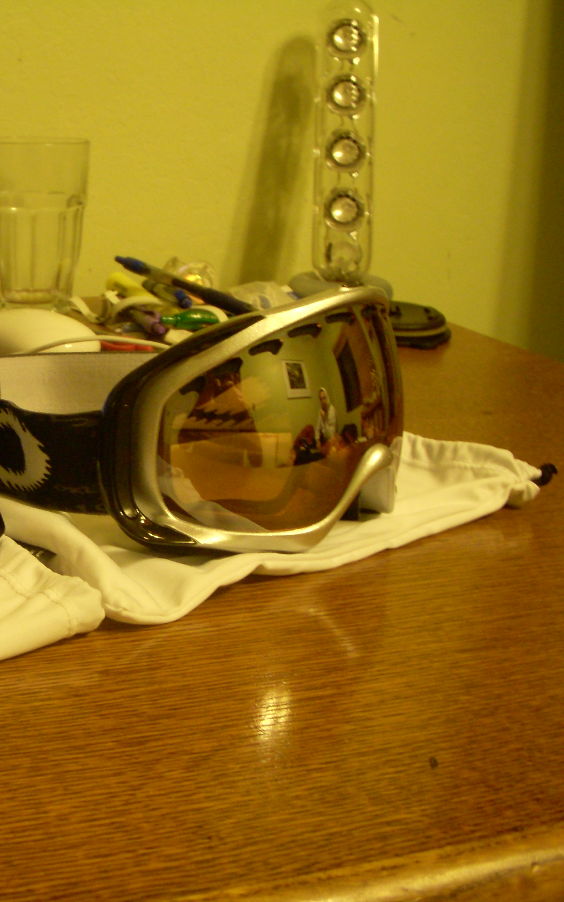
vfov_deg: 37.5
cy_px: 450
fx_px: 1328
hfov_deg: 23.1
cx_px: 8
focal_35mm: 54
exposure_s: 1/8
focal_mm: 6.3
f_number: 3.3
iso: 250
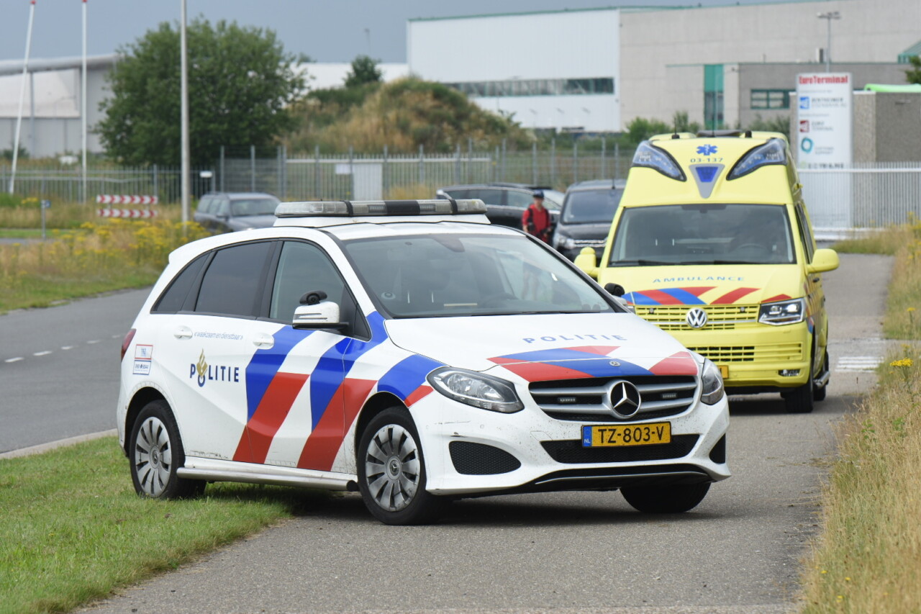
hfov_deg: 10.2
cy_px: 307
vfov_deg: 6.8
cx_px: 460
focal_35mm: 202
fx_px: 5180
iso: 100
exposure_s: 1/320
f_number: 5.6
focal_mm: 135
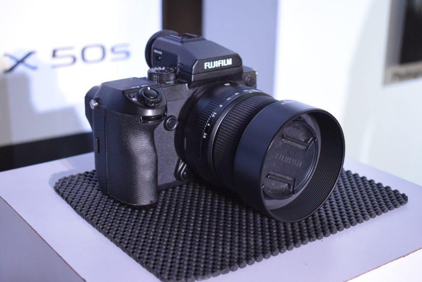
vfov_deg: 23.8
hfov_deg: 35.0
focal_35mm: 57
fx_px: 668
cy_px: 141
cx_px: 211
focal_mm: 38
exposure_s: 1/60
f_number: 4.8
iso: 2500
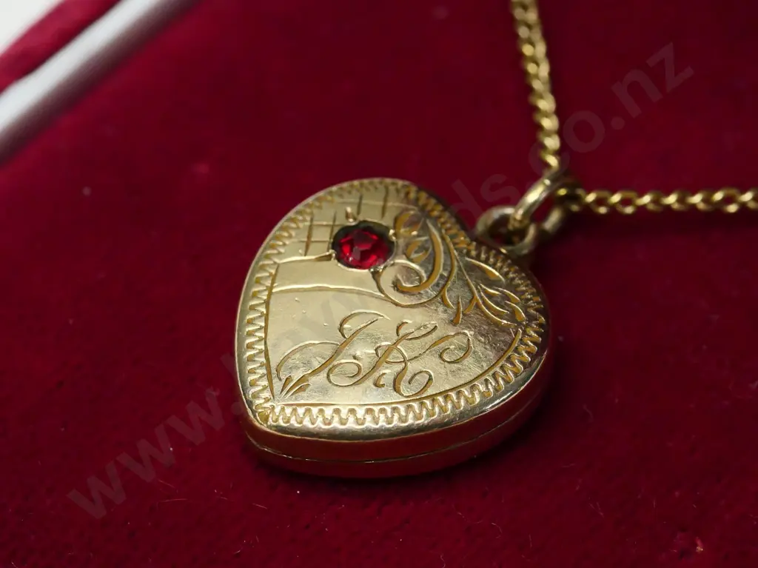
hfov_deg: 16.4
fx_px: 2626
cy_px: 284
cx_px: 379
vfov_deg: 12.3
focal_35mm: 120
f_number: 6.3
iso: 3200
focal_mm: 60
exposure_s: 1/80
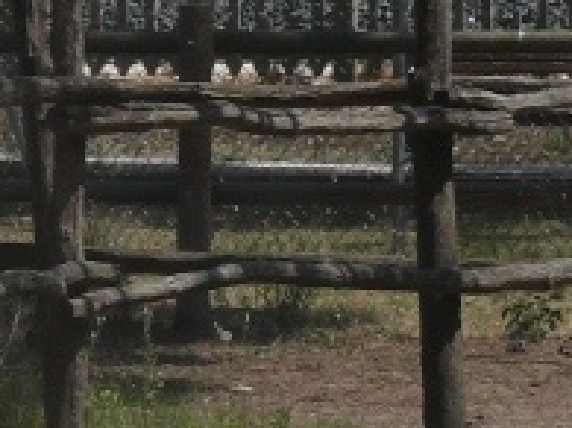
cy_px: 727
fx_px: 9743
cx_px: -176
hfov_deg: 3.4
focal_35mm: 590
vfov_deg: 2.5
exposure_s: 1/400
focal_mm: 30.5
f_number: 8
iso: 100
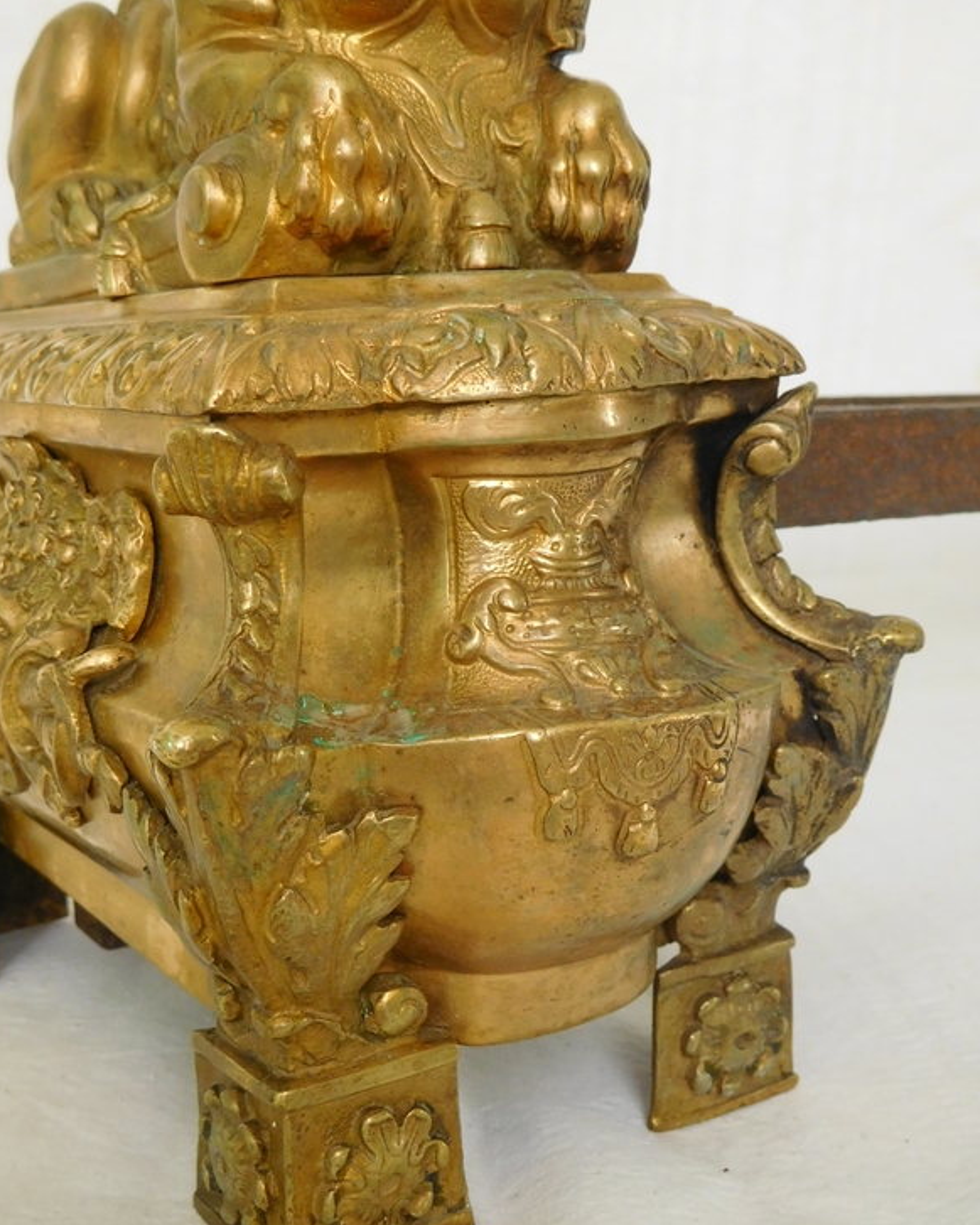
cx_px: 489
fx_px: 1559
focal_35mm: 43
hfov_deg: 34.9
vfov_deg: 42.8
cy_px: 673
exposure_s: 1/30
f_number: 3.9
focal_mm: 7.1
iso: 280
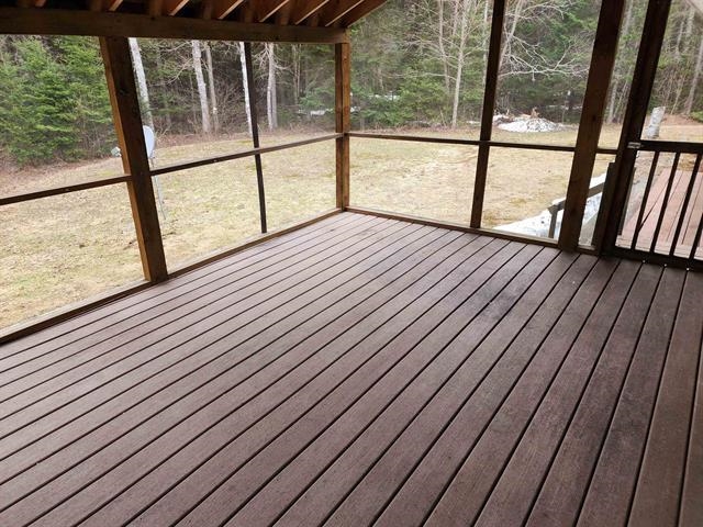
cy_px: 264
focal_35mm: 23
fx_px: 467
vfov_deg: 58.9
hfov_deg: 73.9
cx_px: 352
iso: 50
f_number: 1.8
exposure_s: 1/180
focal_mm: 6.4
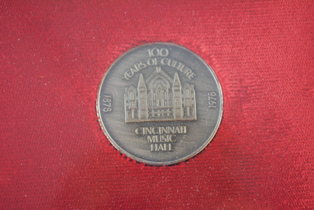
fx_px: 720
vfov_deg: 16.6
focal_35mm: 82
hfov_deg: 24.6
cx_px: 157
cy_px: 105
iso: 800
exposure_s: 1/60
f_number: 5.6
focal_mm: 55
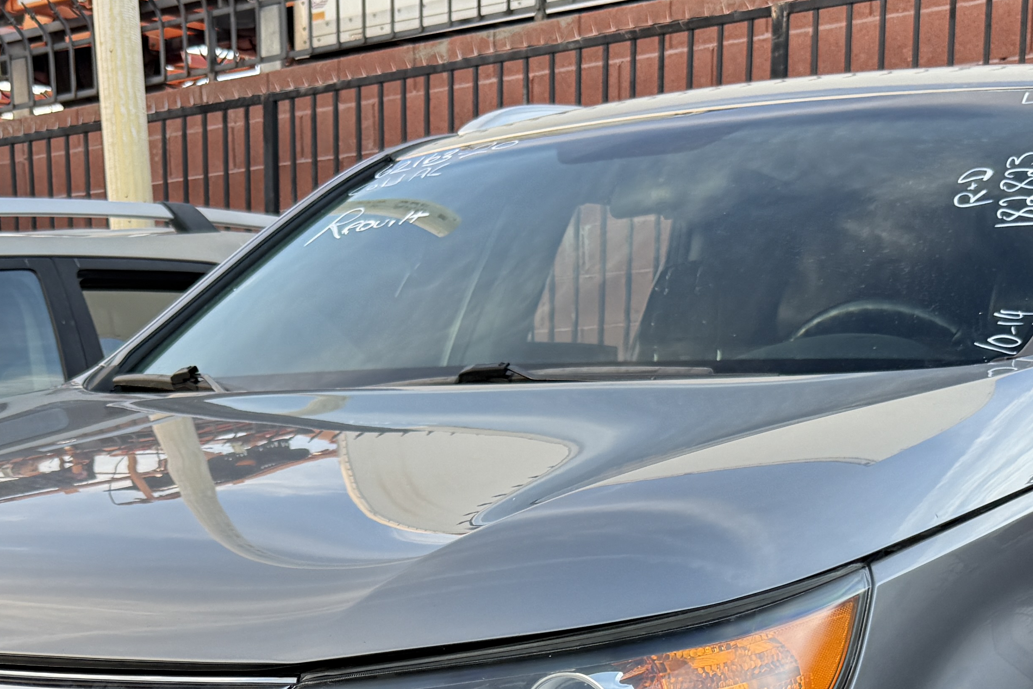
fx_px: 1664
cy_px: 861
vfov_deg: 21.4
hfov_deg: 34.3
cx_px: 382
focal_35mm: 58
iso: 80
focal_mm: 6.76
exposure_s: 1/188
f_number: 1.78
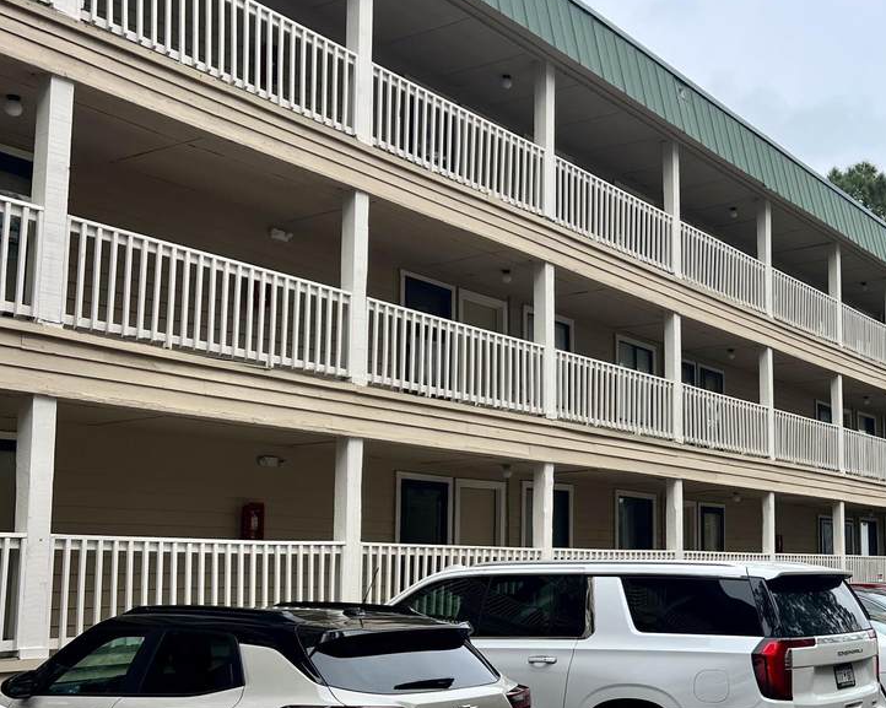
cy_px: 438
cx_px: 765
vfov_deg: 33.3
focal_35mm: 45
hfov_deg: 38.8
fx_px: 1180
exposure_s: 1/5076
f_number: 1.5
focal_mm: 5.7
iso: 50
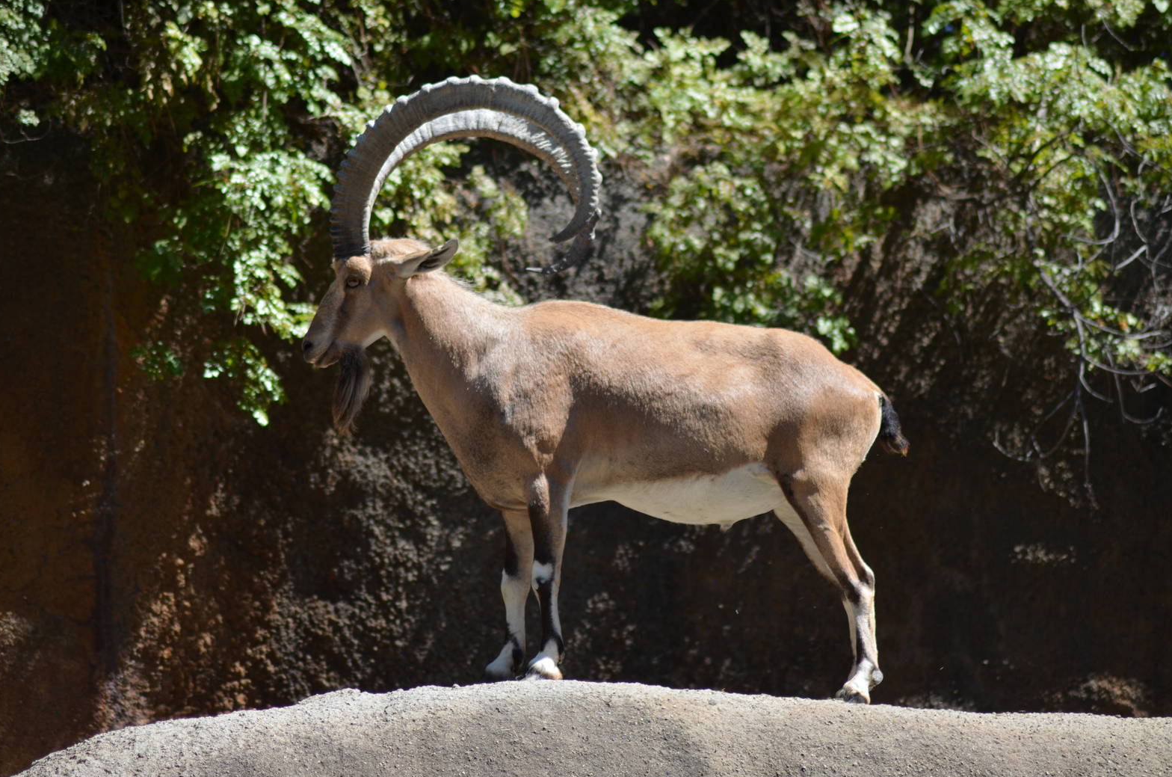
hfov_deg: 6.9
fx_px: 9699
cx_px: 578
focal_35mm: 299
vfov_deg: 4.6
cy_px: 390
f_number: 5
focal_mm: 195
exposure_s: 1/1600
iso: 400
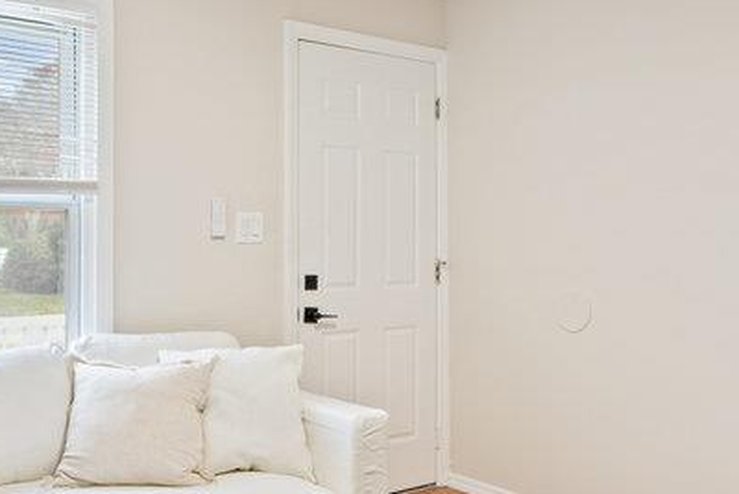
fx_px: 821
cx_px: 338
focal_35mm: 40
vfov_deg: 33.4
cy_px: 284
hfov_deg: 48.4
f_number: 5.6
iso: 800
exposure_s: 1/10
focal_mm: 16
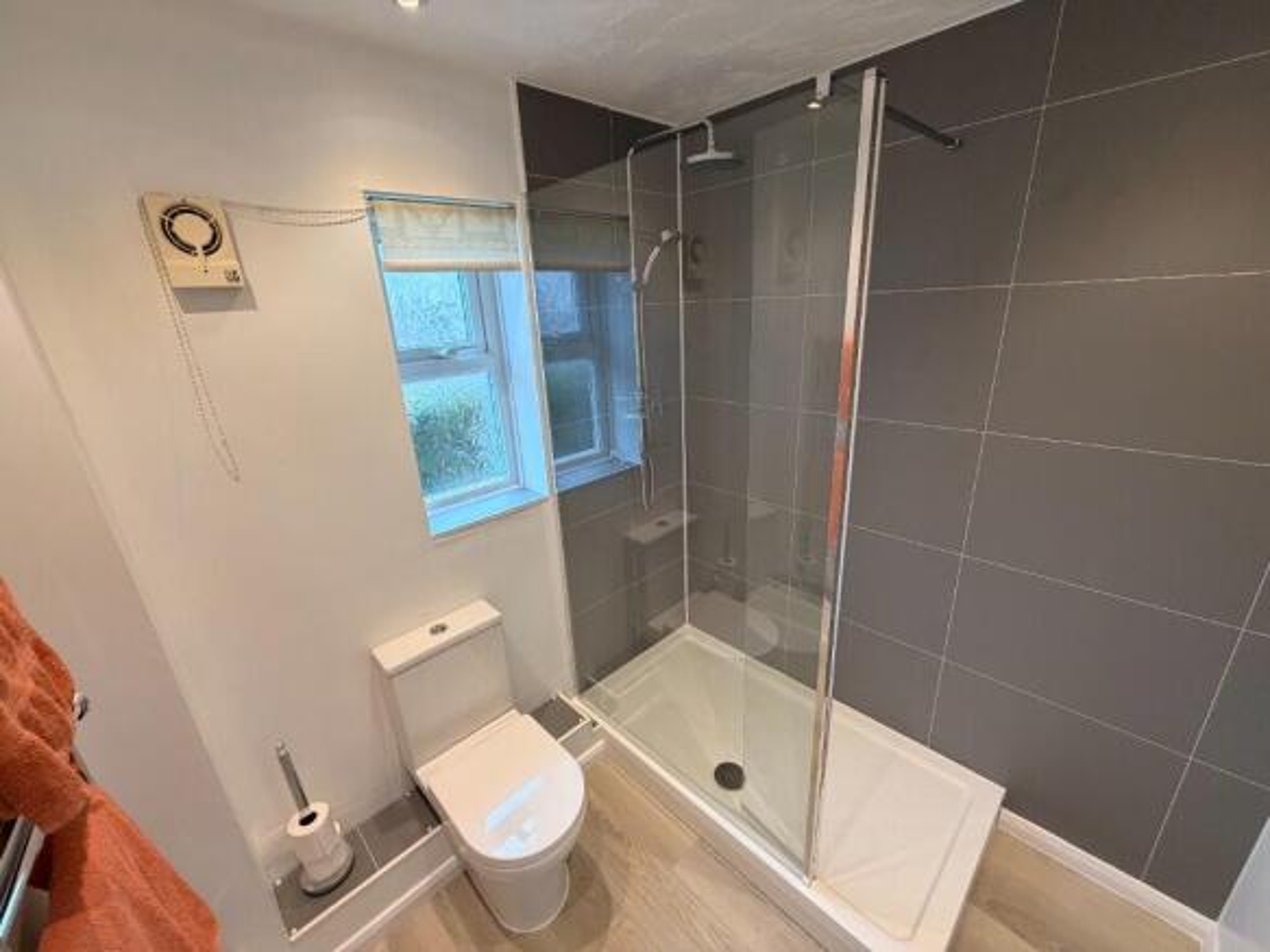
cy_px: 476
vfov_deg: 85.7
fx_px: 514
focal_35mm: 14
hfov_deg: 102.1
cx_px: 635
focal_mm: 2.22
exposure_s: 1/121
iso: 250
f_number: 2.2
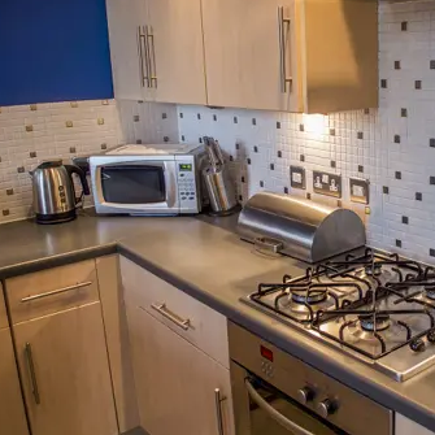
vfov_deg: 42.8
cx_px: 351
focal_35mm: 39
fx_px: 554
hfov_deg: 41.0
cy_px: 214
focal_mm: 18
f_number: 3.5
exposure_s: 1/4
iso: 100
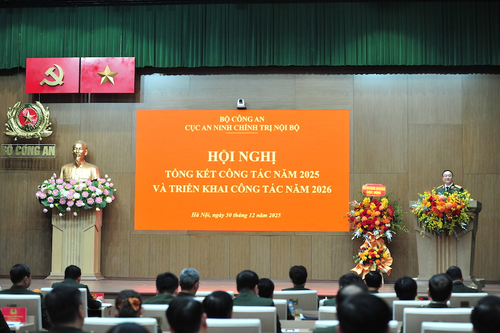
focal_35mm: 70
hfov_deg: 28.9
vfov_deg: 19.4
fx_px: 971
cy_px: 166
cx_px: 250
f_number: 3.5
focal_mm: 70
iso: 2000
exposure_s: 1/160
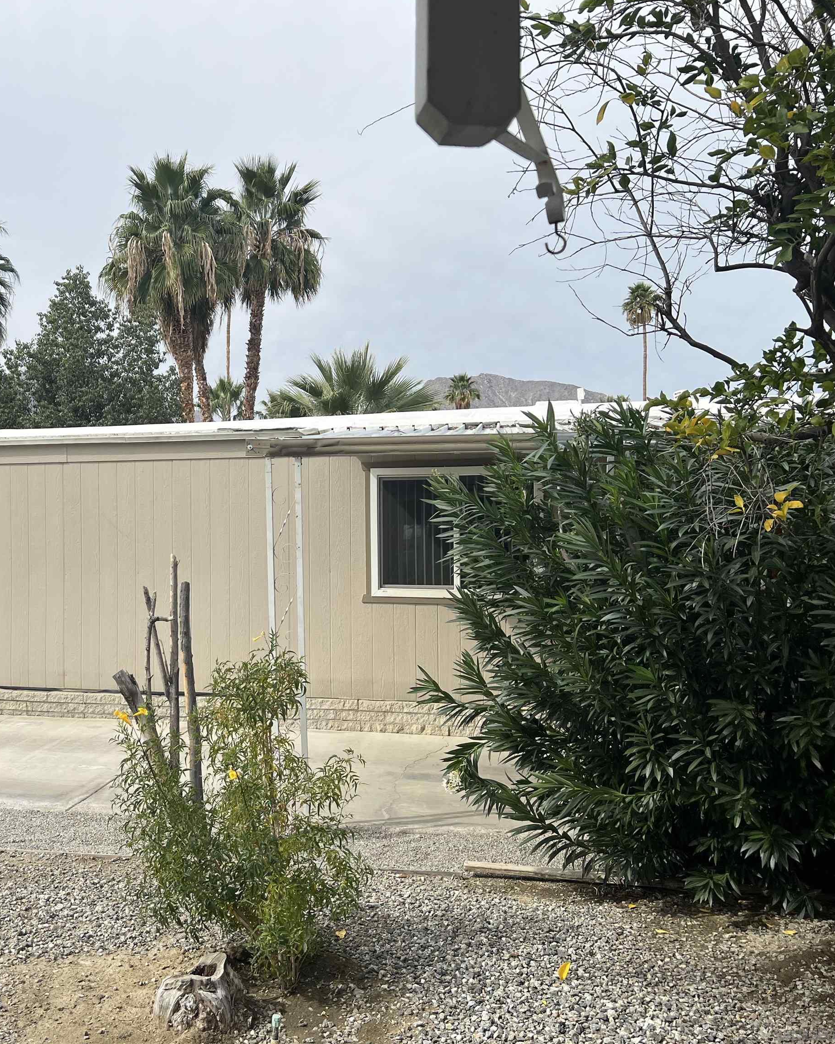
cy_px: 520
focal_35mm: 34
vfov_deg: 52.8
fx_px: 1050
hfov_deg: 41.7
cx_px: 184
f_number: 1.5
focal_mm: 5.7
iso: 50
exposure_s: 1/4444
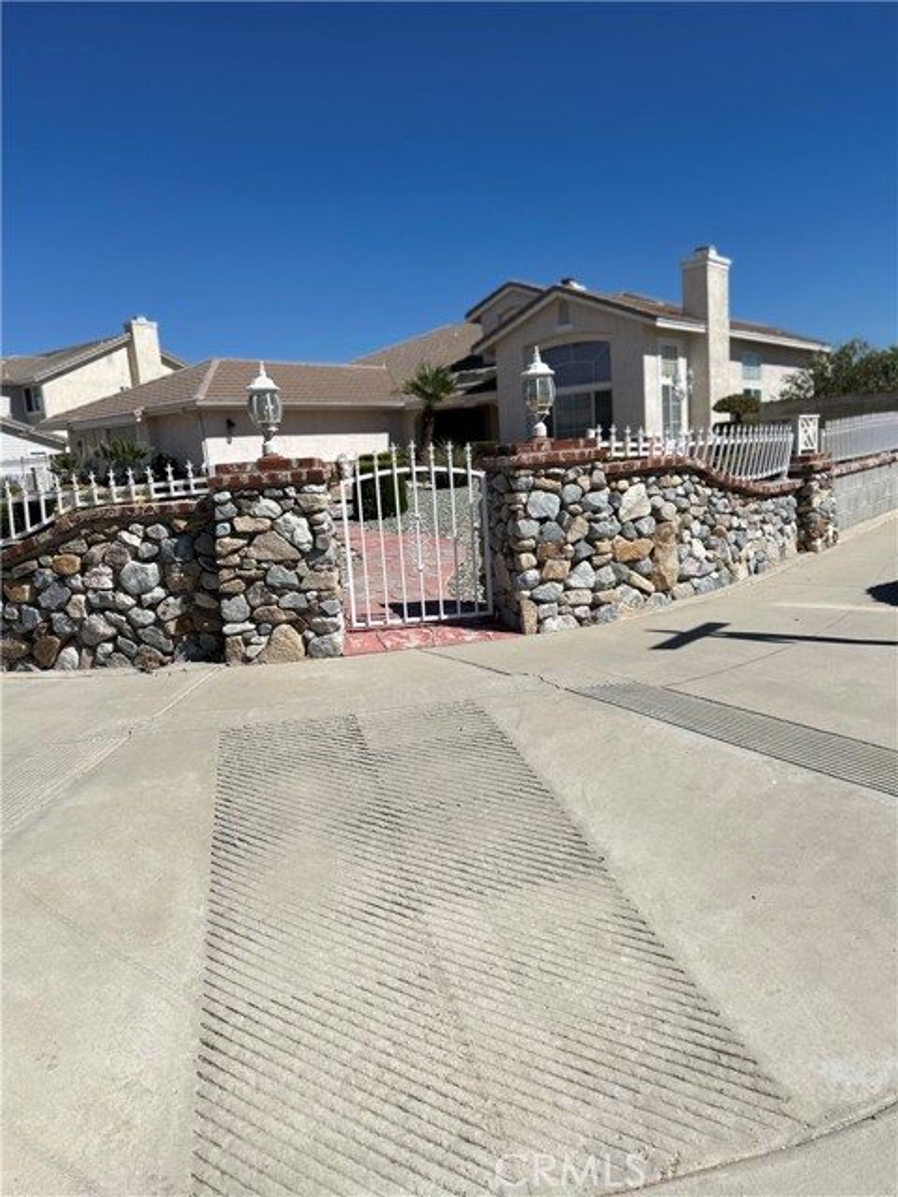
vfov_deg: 67.3
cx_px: 449
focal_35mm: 26
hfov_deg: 53.1
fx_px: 899
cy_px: 598
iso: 50
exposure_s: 1/9434
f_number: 1.5
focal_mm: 5.7
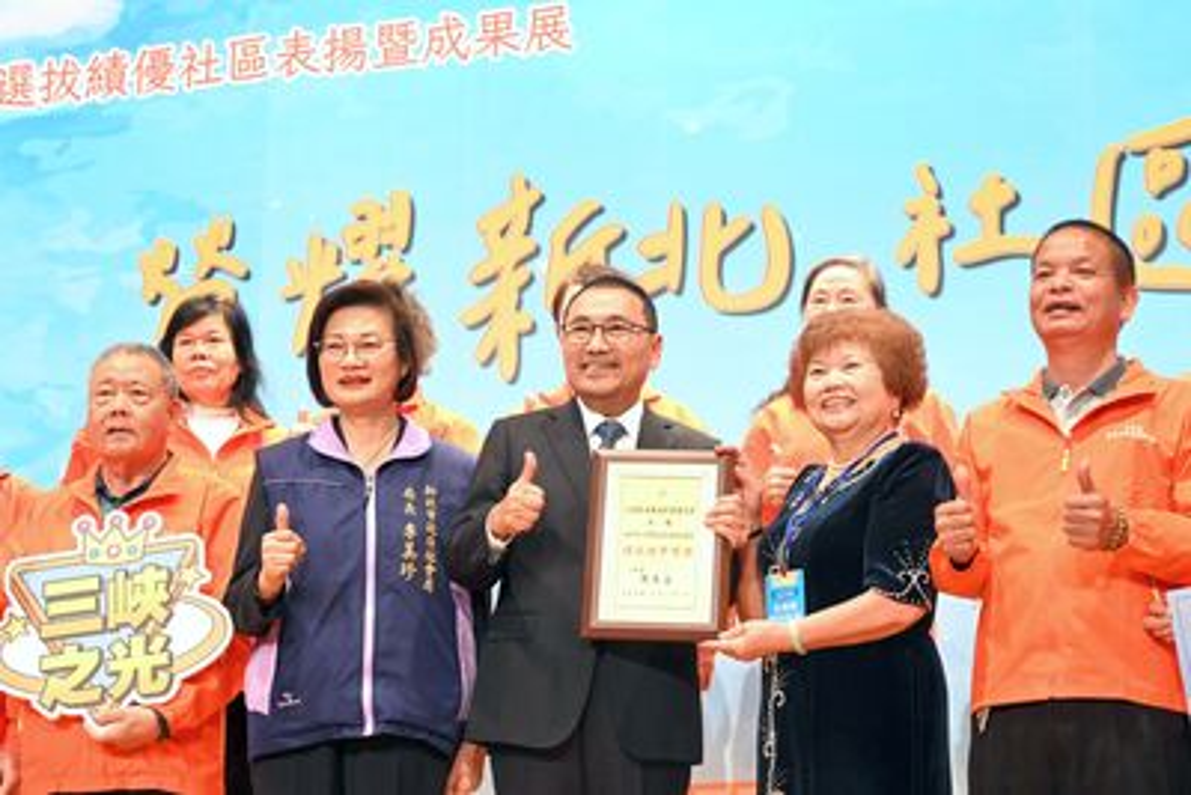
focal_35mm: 78
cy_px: 398
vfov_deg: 17.5
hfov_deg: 26.0
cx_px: 596
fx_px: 2581
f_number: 5.6
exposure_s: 1/125
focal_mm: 78
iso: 2800
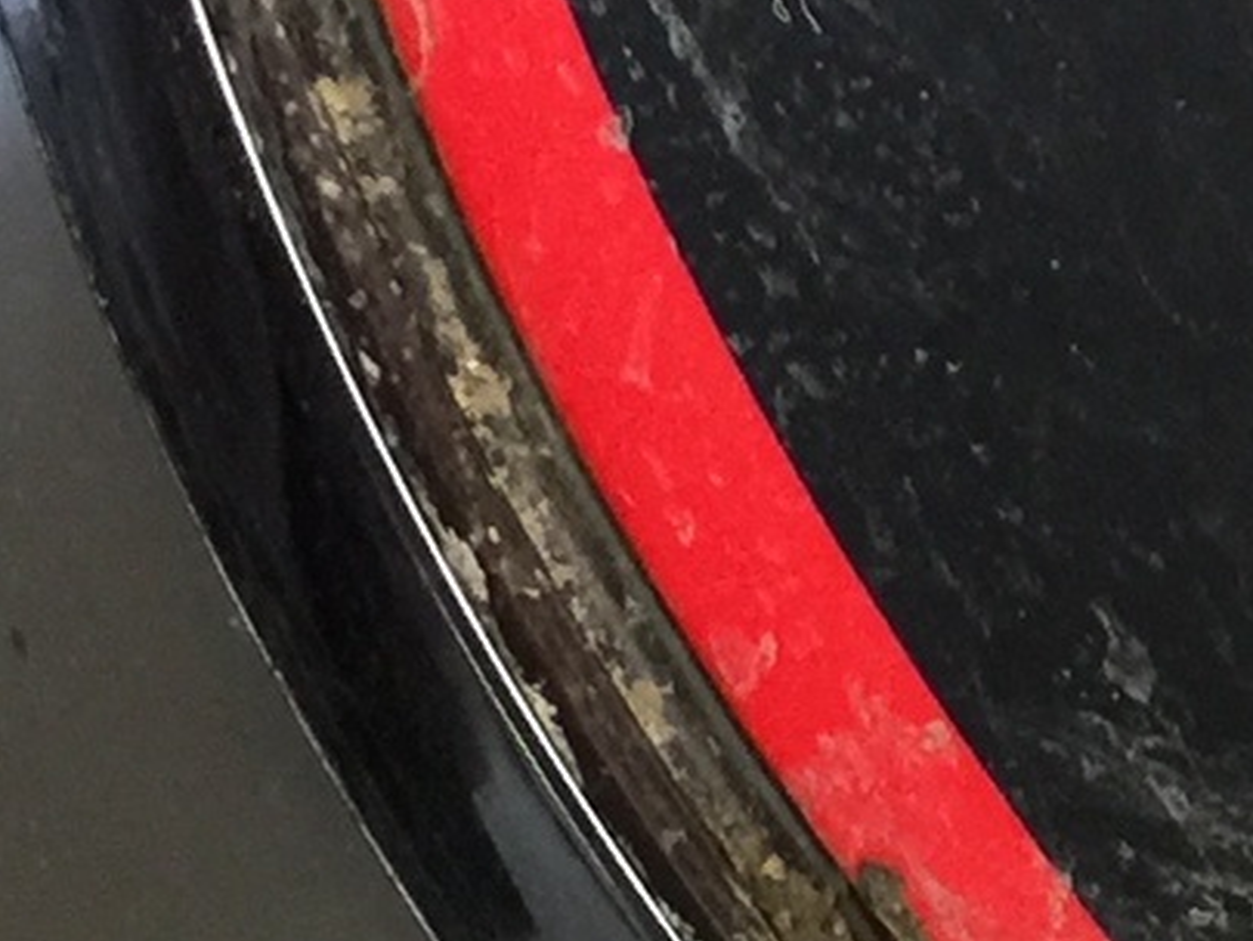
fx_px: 6481
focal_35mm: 179
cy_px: 156
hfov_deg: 9.3
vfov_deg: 8.3
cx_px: 3468
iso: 80
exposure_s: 1/15
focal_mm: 4.15
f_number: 2.2
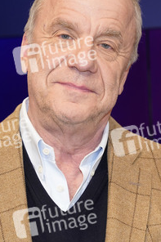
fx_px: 698
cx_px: 78
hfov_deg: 13.1
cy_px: 96
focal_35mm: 104
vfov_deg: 19.6
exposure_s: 1/160
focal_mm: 77
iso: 2000
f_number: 5.6
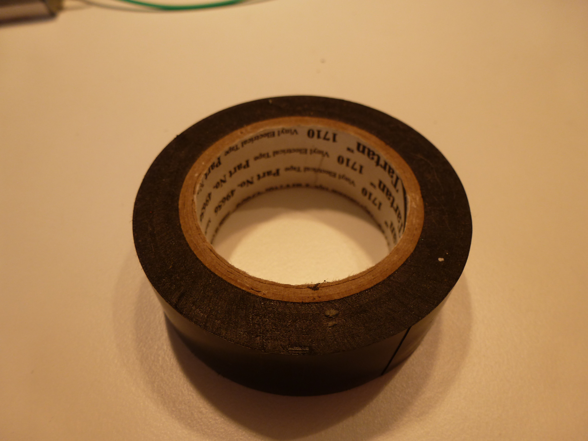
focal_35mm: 24
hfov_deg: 71.6
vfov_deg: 56.8
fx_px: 408
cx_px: 294
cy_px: 220
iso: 125
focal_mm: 4.3
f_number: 3.3
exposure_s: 1/60
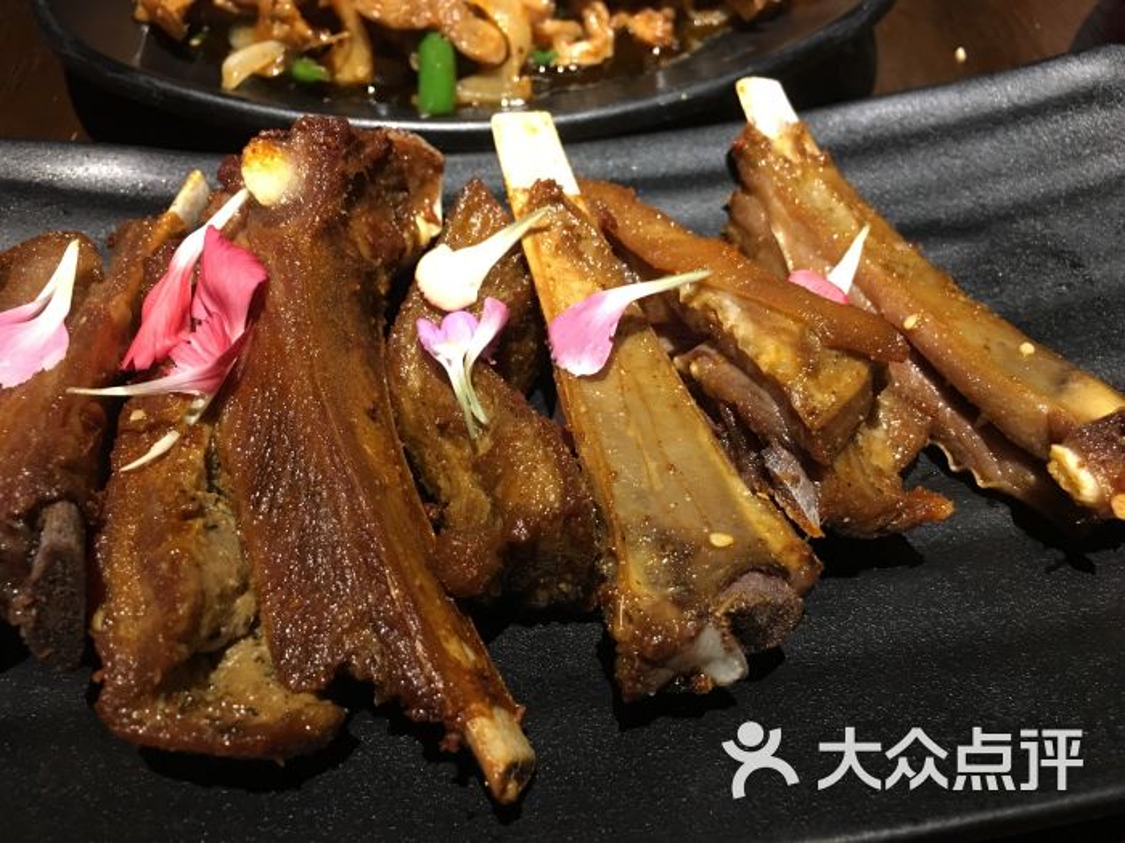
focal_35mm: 29
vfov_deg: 48.2
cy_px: 422
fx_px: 942
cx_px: 562
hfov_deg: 61.7
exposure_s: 1/10
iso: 80
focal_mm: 4.15
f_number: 2.2
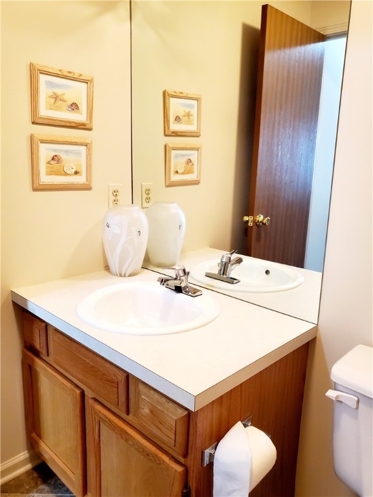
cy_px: 248
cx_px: 186
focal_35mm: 26
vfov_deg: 67.3
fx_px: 374
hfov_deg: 53.1
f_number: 1.5
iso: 250
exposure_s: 1/60.2
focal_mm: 4.3
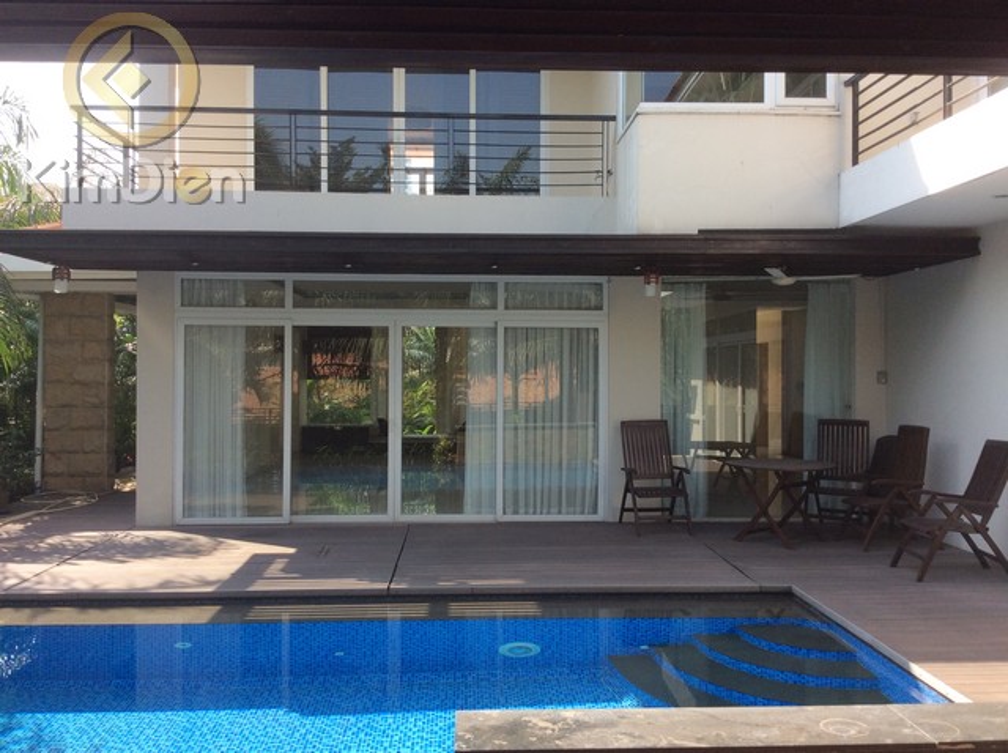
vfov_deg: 44.1
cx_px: 504
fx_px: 930
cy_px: 376
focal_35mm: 32
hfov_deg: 56.9
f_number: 2.4
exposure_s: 1/349
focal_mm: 3.3
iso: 32
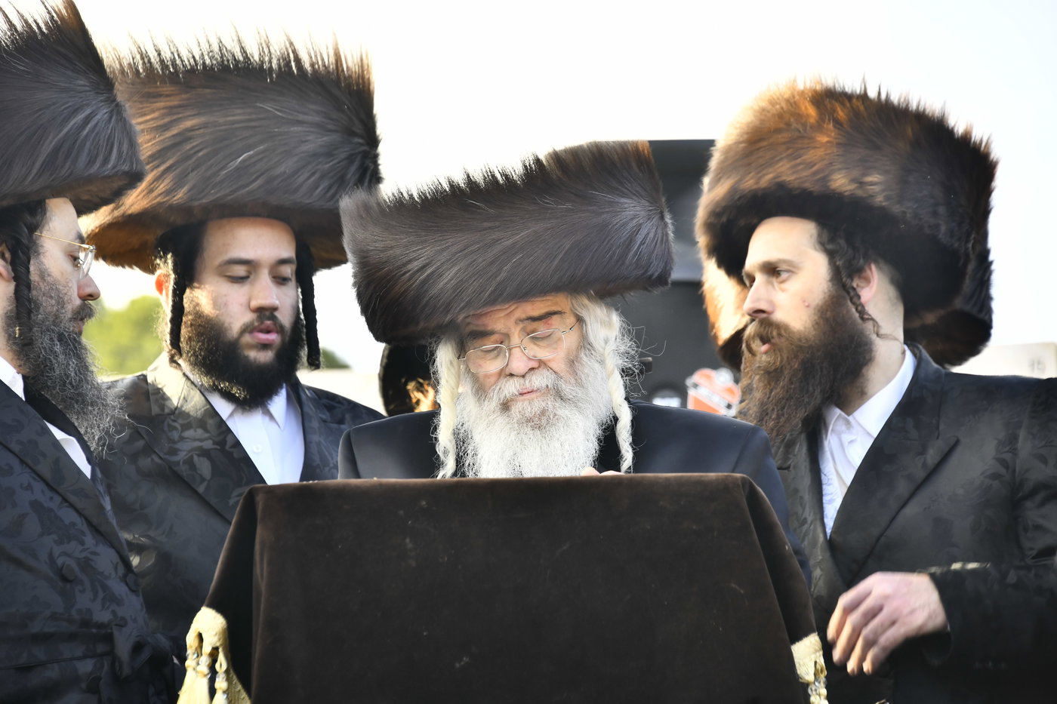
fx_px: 6165
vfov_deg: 6.5
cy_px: 352
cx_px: 528
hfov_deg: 9.8
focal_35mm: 210
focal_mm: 210
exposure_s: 1/200
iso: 500
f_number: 6.3
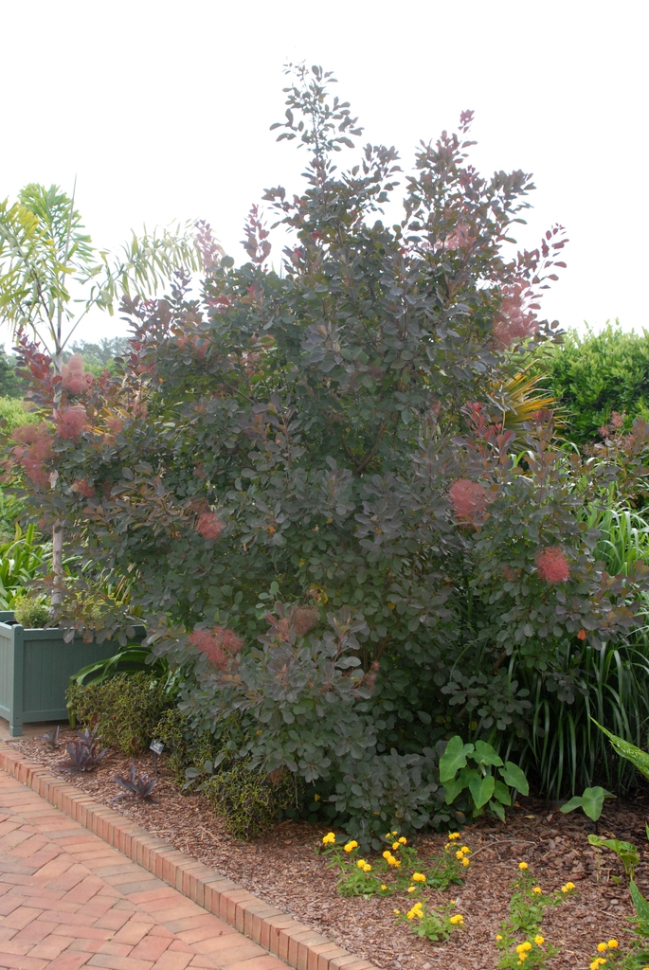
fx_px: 1133
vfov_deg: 46.4
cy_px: 485
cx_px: 324
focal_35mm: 42
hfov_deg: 32.0
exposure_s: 1/180
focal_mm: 28
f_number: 7.1
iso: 400
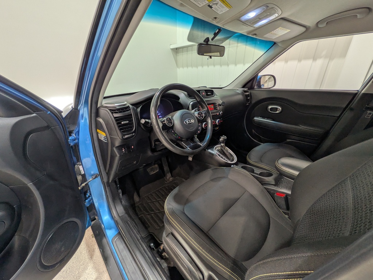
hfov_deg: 102.1
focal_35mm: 14
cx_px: 186
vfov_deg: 85.7
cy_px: 140
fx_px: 151
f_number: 2.2
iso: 52
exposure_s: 1/33.3
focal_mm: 1.83
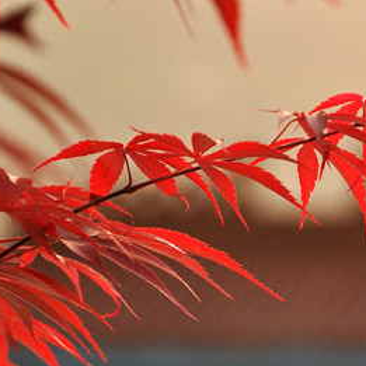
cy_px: 158
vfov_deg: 4.3
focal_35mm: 410
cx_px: 269
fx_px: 4908
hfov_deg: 4.3
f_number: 5.6
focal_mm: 105
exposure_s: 1/60
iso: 360
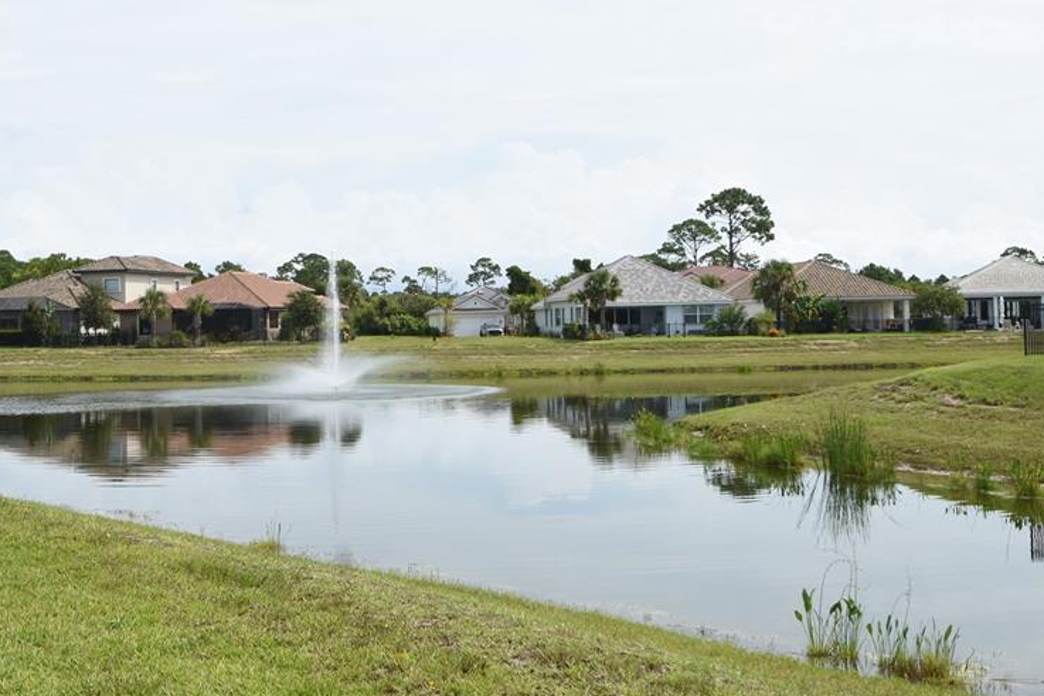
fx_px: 1450
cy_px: 279
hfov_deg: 39.0
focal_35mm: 50
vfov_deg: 26.9
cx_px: 327
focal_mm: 24
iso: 100
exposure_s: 1/320
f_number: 9
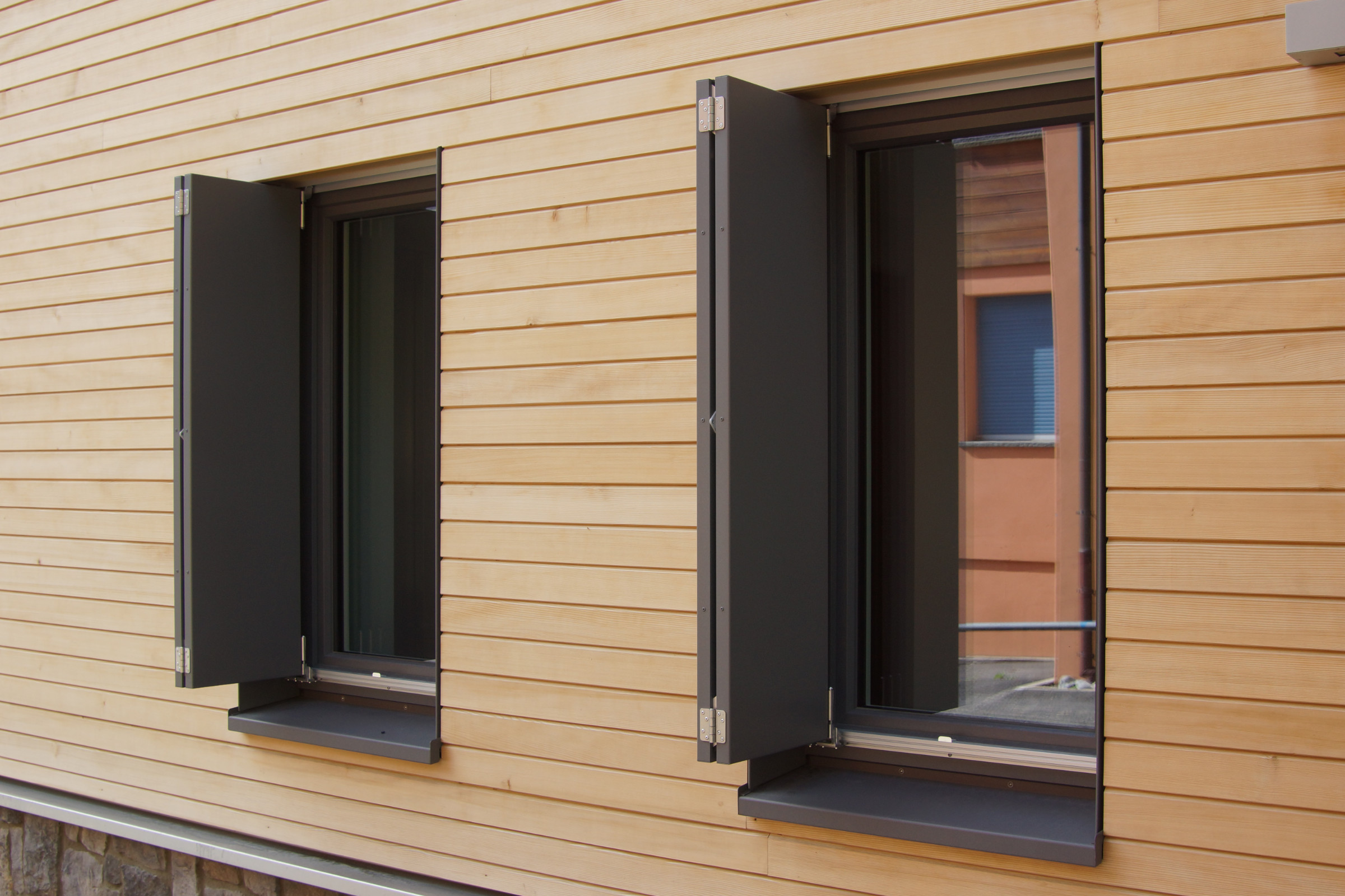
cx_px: 672
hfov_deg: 46.4
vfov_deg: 31.9
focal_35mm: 42
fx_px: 1569
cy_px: 448
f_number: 10
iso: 200
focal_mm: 28
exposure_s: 1/80
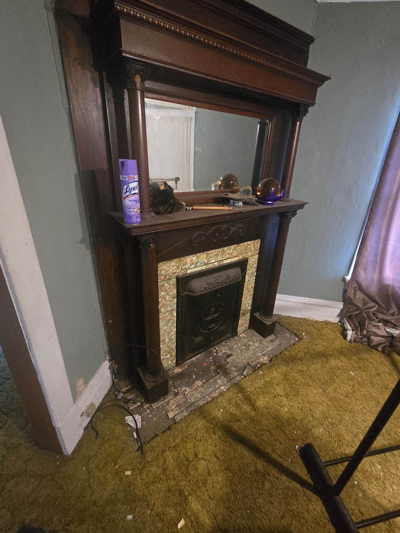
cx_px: 201
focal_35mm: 14
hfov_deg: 85.7
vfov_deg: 102.0
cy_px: 257
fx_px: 216
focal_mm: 2.2
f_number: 2.2
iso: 1600
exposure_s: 1/24
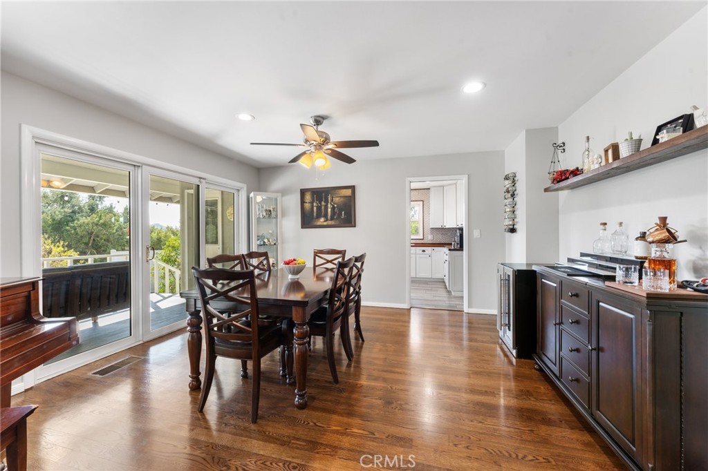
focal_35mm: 14
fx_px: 275
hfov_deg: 104.3
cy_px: 236
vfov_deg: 81.2
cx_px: 354
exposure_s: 1/10
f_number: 11
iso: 100
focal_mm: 14
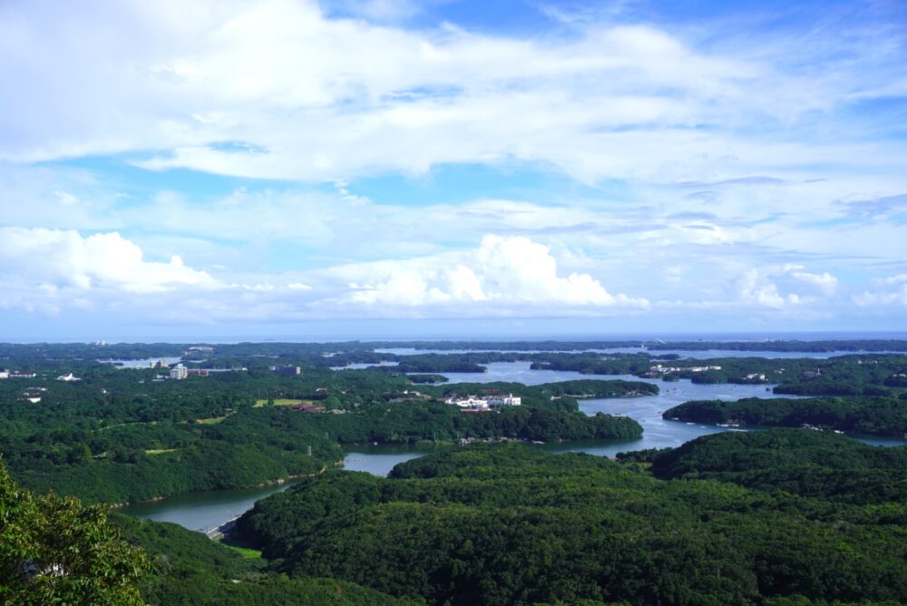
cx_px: 454
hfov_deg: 43.6
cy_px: 303
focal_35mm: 45
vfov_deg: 29.9
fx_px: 1134
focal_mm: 30
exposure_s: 1/200
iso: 100
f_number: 11
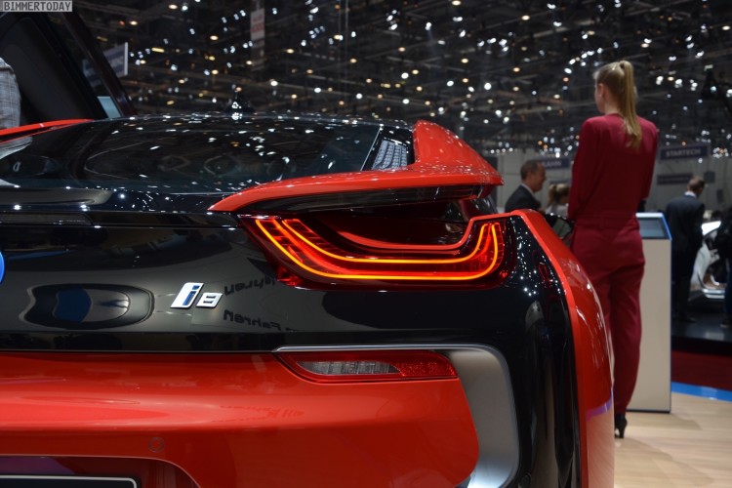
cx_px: 366
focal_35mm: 42
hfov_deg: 46.4
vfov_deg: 31.9
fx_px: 854
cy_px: 244
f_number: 5.6
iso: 280
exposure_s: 1/125
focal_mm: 28
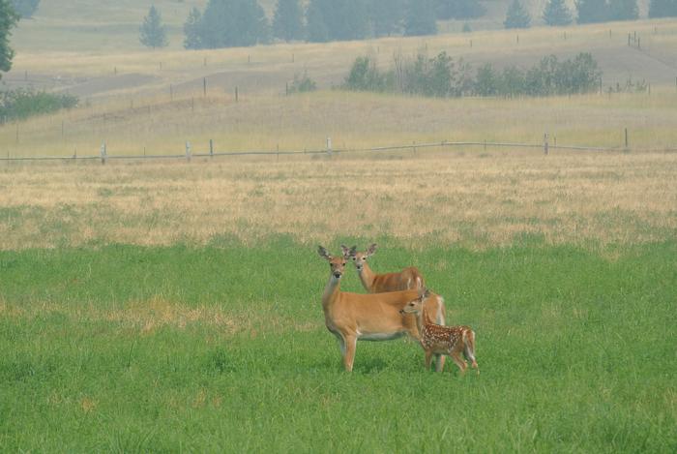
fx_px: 5593
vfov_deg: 4.6
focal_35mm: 297
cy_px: 227
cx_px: 338
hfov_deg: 6.9
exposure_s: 1/500
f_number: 5.6
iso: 140
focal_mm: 110
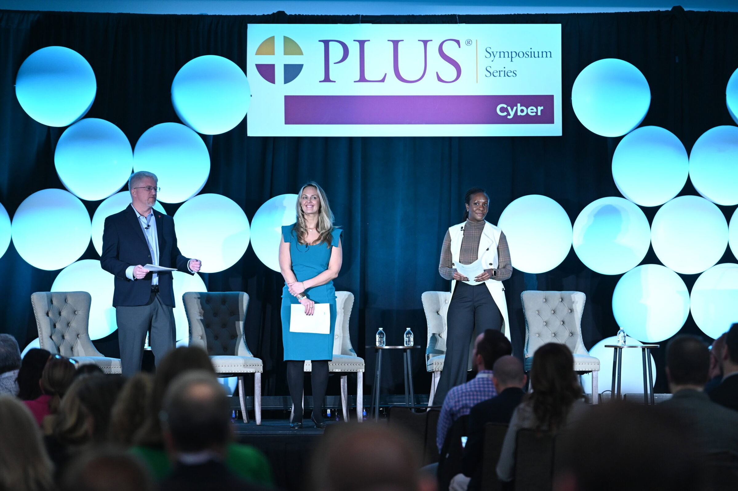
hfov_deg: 11.8
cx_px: 369
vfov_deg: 7.8
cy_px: 246
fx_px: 3585
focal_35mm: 175
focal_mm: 175
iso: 4000
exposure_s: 1/200
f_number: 4
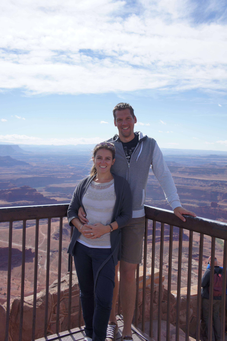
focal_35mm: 36
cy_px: 170
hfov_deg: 36.8
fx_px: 341
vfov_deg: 53.2
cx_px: 114
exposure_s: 1/1250
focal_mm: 24
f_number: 5
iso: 200
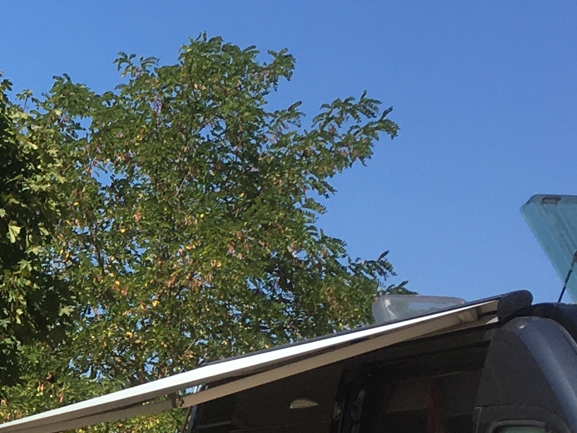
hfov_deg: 14.2
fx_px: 2117
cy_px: 424
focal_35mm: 127
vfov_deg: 11.6
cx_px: -373
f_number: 2.2
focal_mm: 4.15
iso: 25
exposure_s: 1/1538
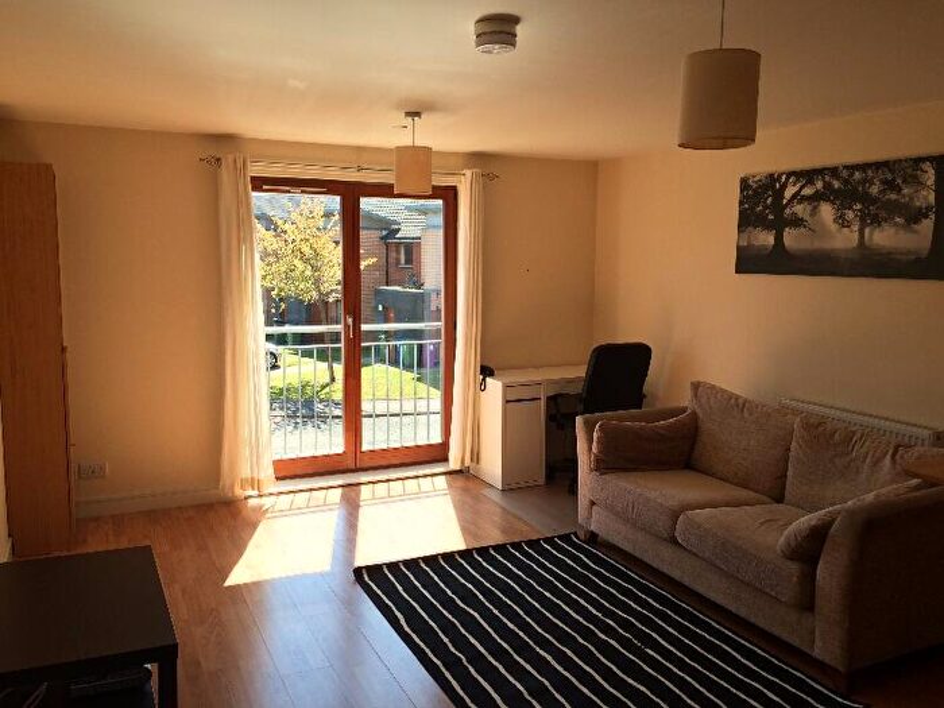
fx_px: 791
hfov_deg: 61.7
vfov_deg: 48.2
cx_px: 472
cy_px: 354
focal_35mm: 29
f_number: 2.2
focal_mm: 4.15
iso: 32
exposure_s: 1/234
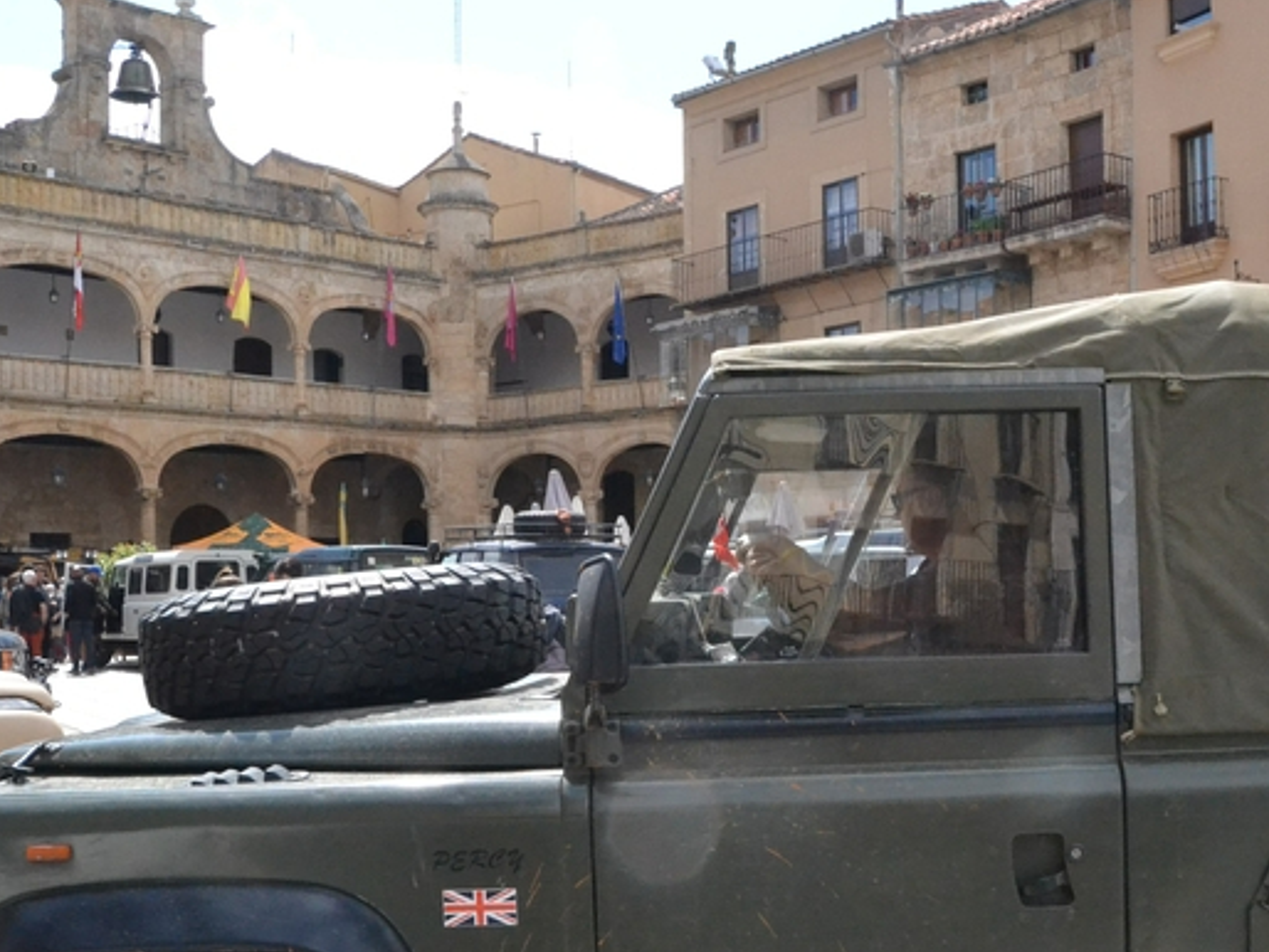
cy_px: 691
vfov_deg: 14.6
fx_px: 3704
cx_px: 797
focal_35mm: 101
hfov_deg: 19.4
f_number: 20
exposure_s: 1/1600
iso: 3200
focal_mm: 40
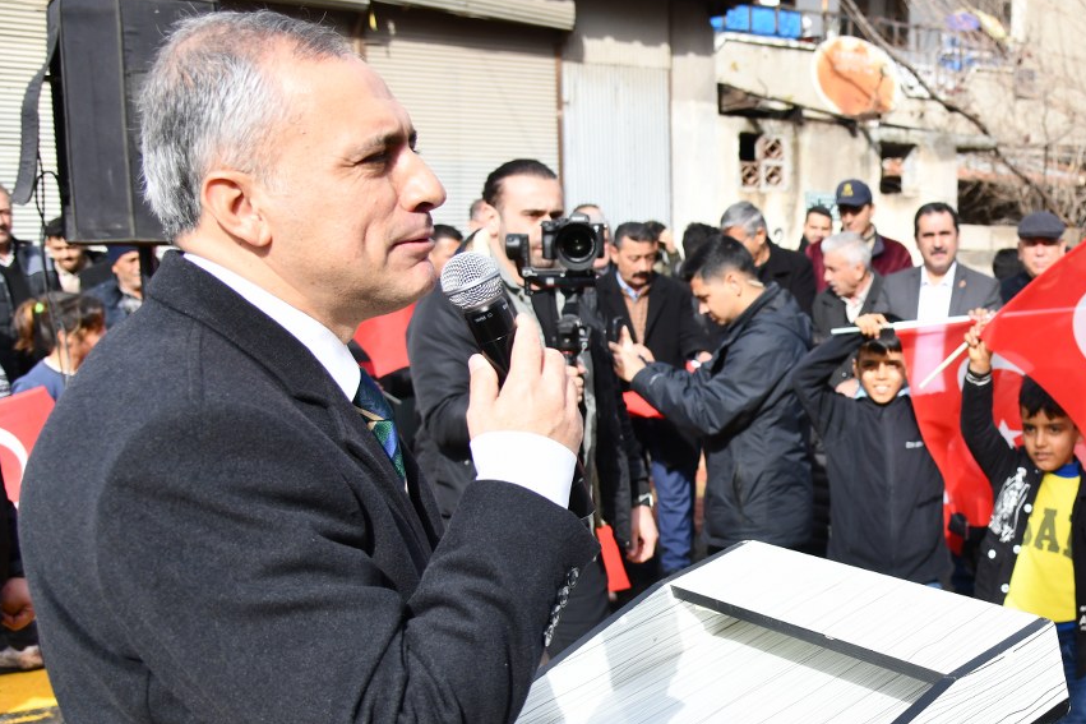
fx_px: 1508
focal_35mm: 50
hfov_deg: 37.3
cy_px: 478
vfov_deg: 26.8
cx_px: 960
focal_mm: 27
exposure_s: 1/2500
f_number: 4.5
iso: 500
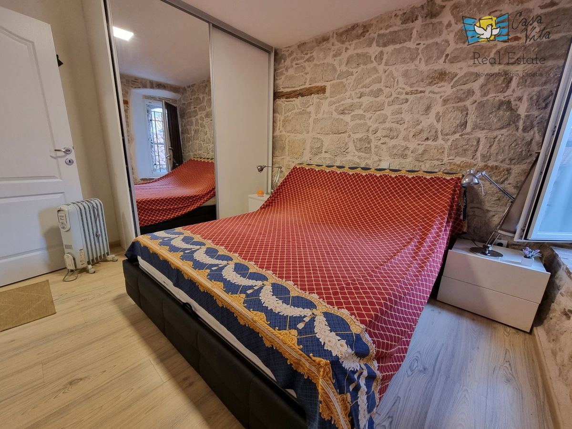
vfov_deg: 89.9
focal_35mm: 13
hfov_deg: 106.2
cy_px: 214
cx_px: 286
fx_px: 215
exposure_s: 1/50
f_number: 2.2
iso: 250
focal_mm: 2.2
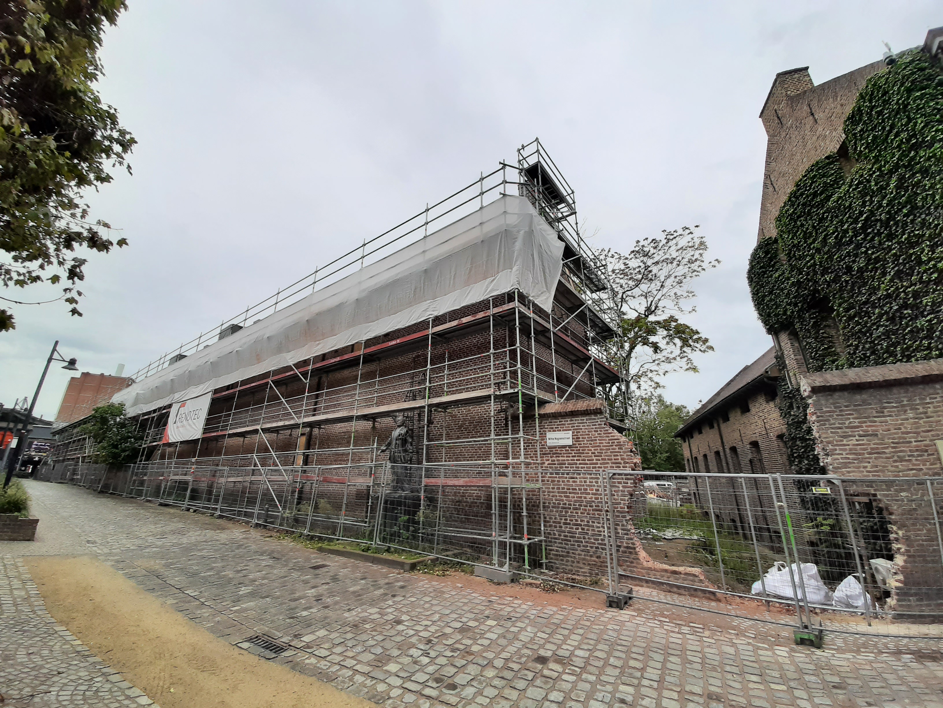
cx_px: 472
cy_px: 354
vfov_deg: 89.9
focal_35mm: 13
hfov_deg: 106.2
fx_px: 354
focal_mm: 1.42
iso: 40
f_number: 2.2
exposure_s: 1/135
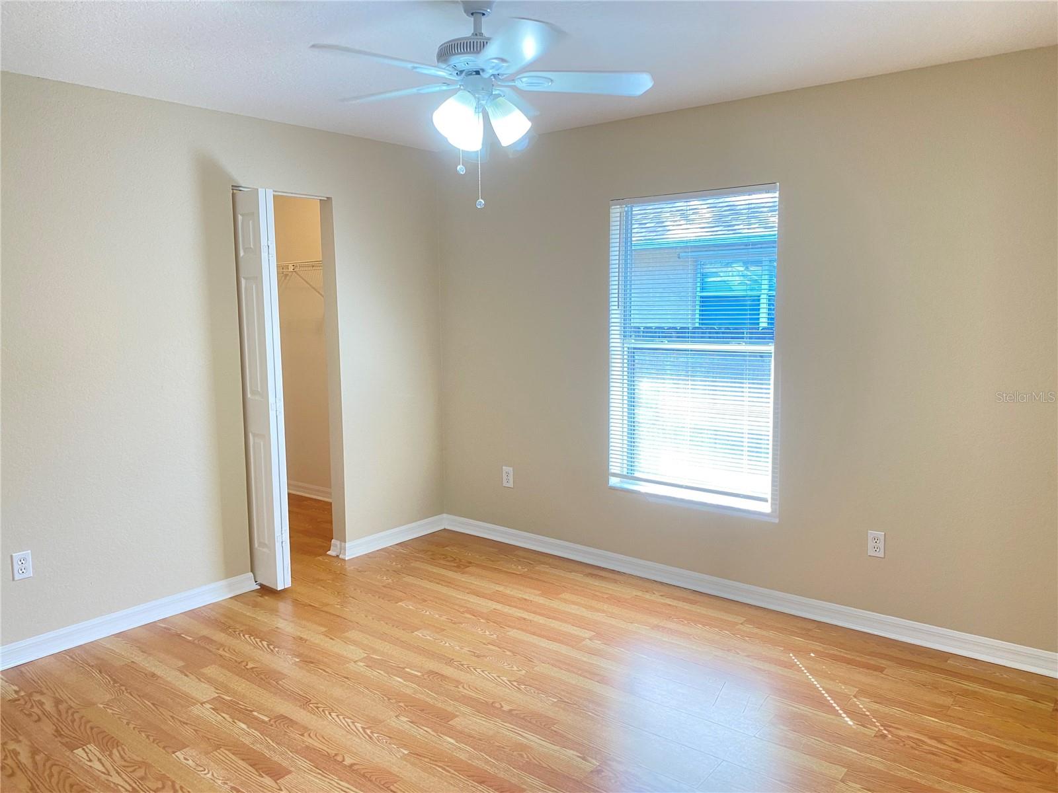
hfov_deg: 67.3
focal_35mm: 26
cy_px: 396
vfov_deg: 53.1
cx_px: 529
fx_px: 795
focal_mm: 4.25
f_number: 1.8
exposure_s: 1/60
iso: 80
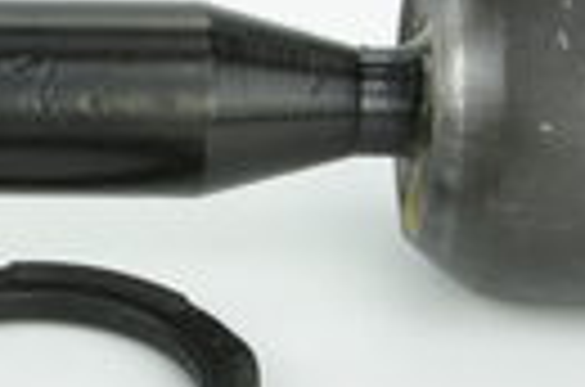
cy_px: 230
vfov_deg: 4.1
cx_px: -472
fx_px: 5398
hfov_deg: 6.1
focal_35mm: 333
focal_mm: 60
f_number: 32
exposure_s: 1/2
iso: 64
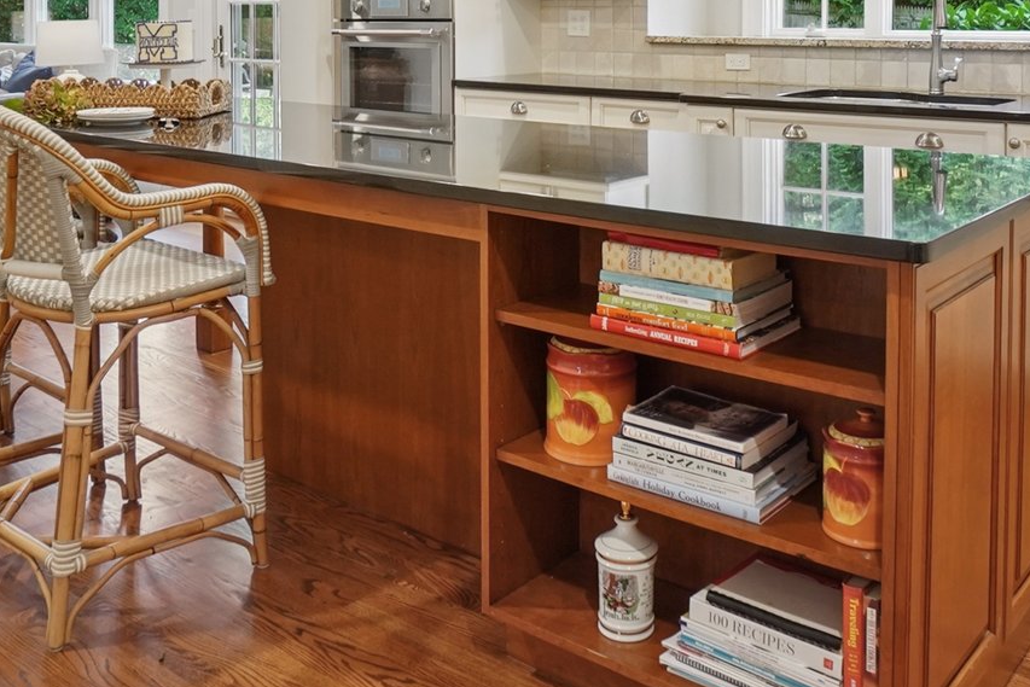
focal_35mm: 36
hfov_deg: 53.1
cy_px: -46
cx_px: 534
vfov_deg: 32.9
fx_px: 1030
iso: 800
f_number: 5.6
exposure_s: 1/80
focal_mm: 10
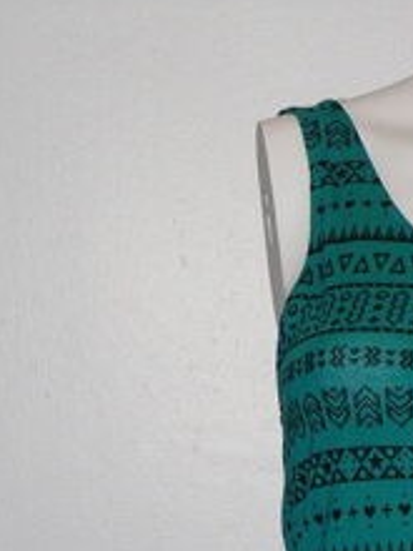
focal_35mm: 265
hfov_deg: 5.6
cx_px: 533
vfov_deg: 7.5
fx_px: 4216
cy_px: 338
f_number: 3.2
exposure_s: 1/30
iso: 100
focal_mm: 14.1
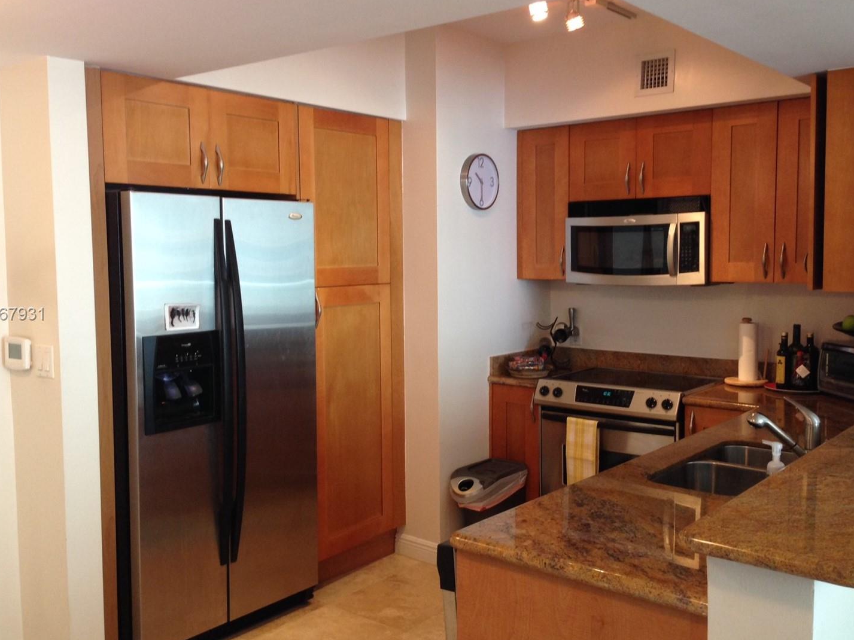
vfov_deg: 38.7
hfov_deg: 50.1
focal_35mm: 37
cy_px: 315
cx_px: 433
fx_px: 913
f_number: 2.4
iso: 100
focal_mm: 4.12
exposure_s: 1/20
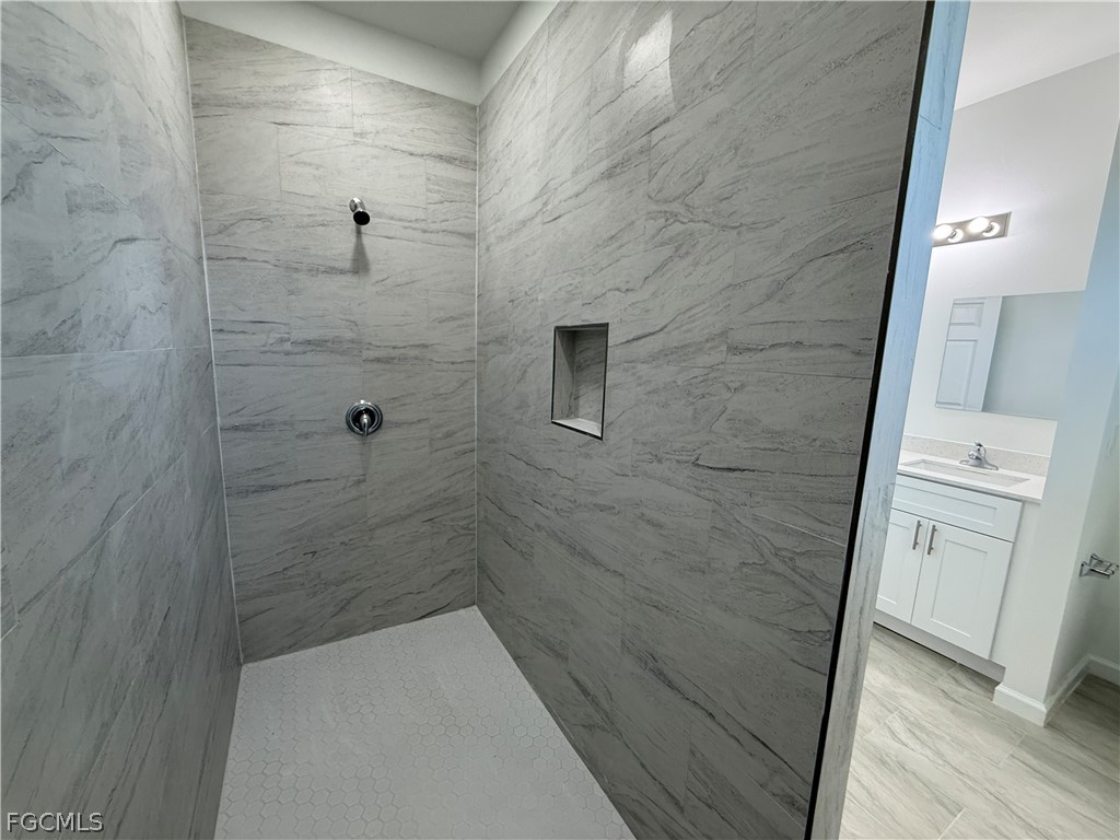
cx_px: 560
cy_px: 420
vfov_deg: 85.7
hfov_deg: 102.1
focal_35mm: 14
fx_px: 453
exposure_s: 1/120
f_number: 2.2
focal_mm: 2.22
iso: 200
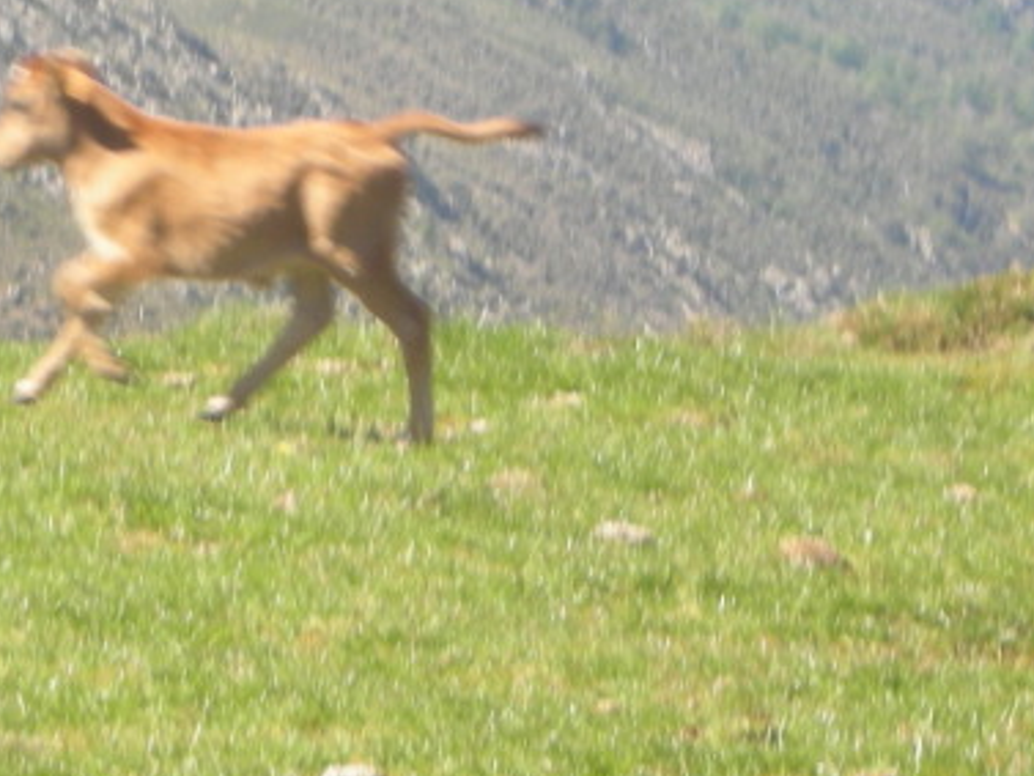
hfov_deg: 6.9
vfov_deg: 5.2
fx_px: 8516
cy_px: 159
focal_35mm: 285
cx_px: 154
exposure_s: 1/94.7
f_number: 5.4
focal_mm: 17.4
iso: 50
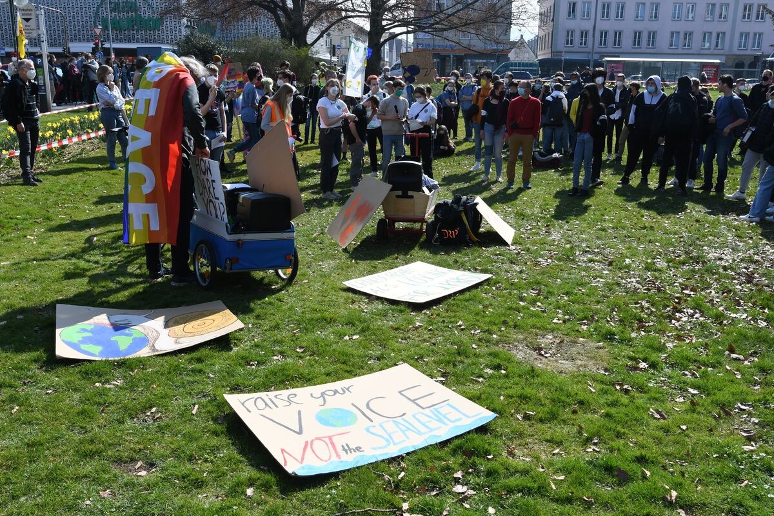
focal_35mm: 30
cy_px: 258
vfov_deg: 43.6
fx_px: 645
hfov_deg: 61.9
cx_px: 387
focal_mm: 20
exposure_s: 1/320
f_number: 8
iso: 200
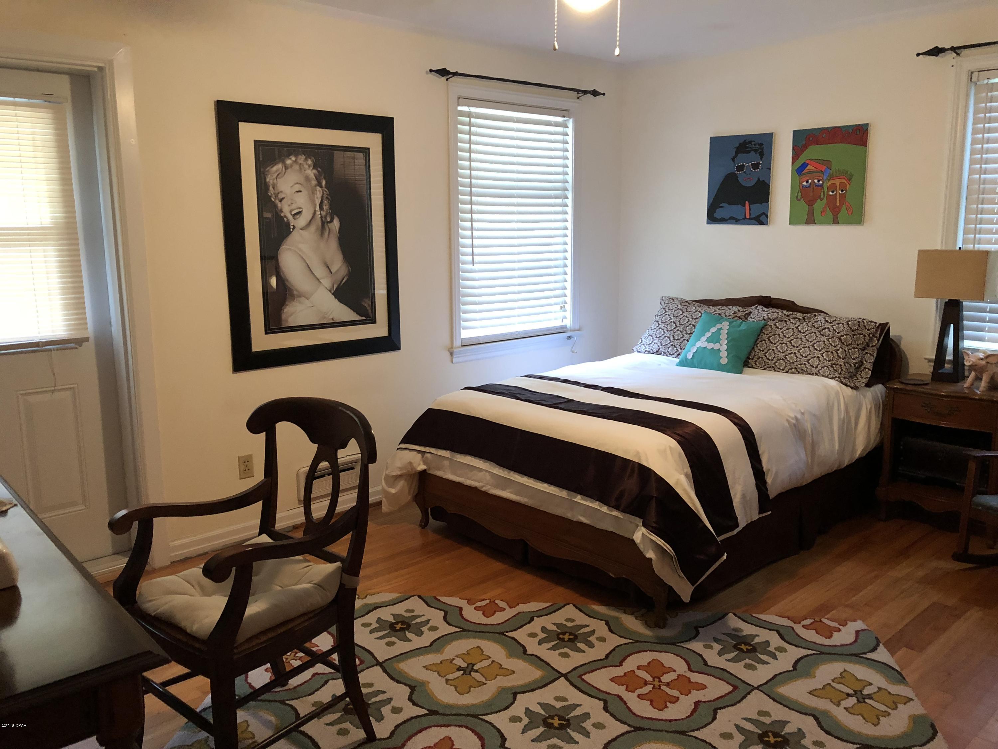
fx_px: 807
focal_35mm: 28
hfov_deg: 63.4
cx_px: 499
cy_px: 374
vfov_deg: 49.7
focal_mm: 3.99
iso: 100
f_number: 1.8
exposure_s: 1/11
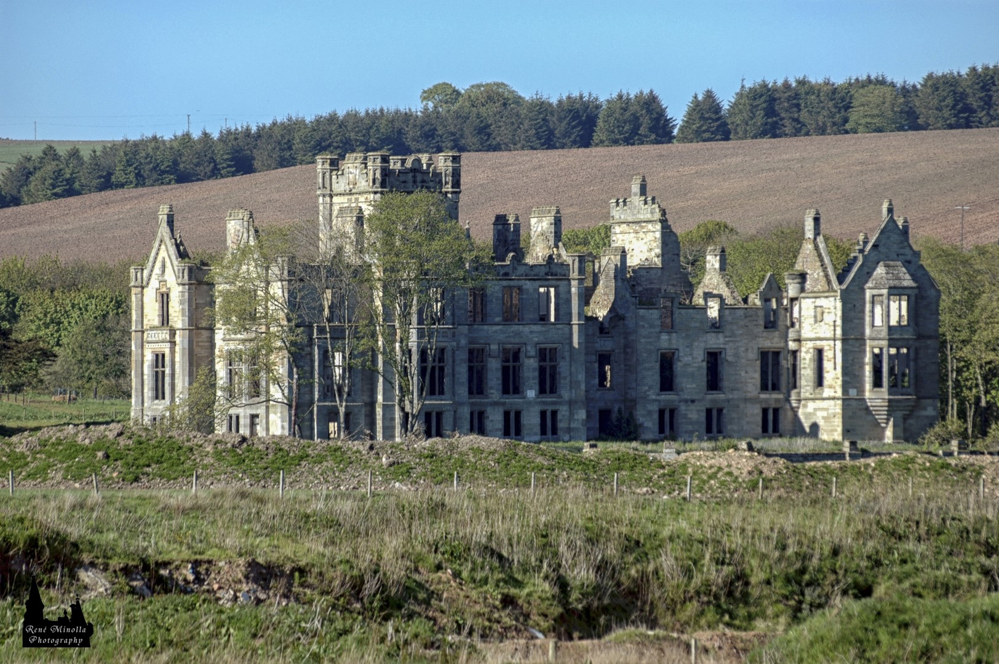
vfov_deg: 4.7
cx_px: 500
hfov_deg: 7.0
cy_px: 332
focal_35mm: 292
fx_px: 8110
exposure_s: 1/640
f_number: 6.3
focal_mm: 195
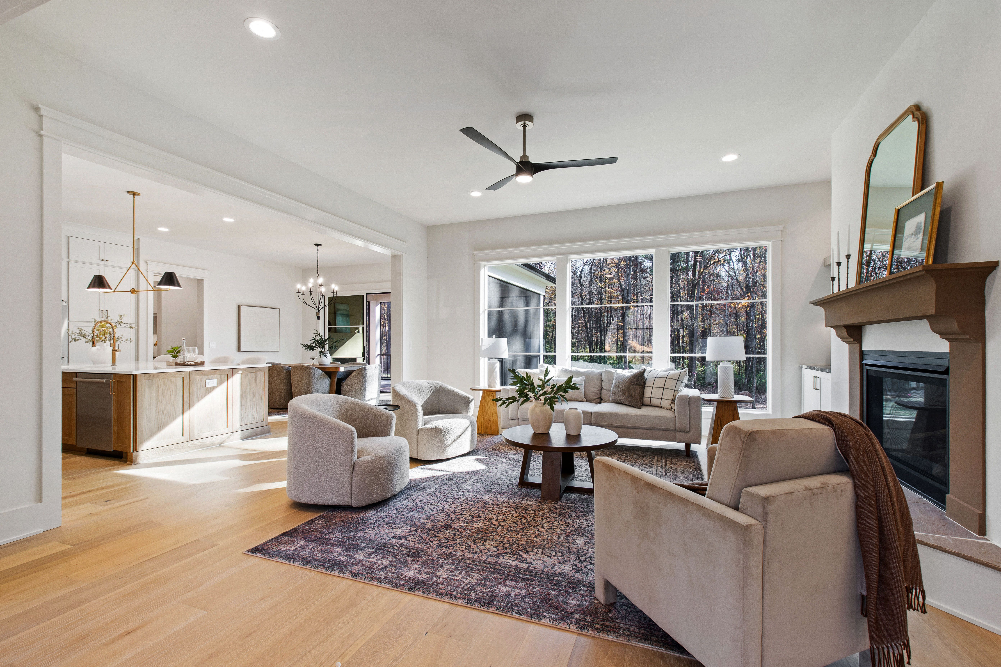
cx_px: 500
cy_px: 334
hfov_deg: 100.4
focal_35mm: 15
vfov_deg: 77.3
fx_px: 417
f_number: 8
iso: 100
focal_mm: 10
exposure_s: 1/5
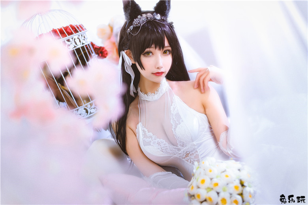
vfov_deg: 26.9
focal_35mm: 50
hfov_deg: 39.6
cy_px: 102
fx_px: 427
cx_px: 154
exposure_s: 1/125
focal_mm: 50
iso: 250
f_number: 2
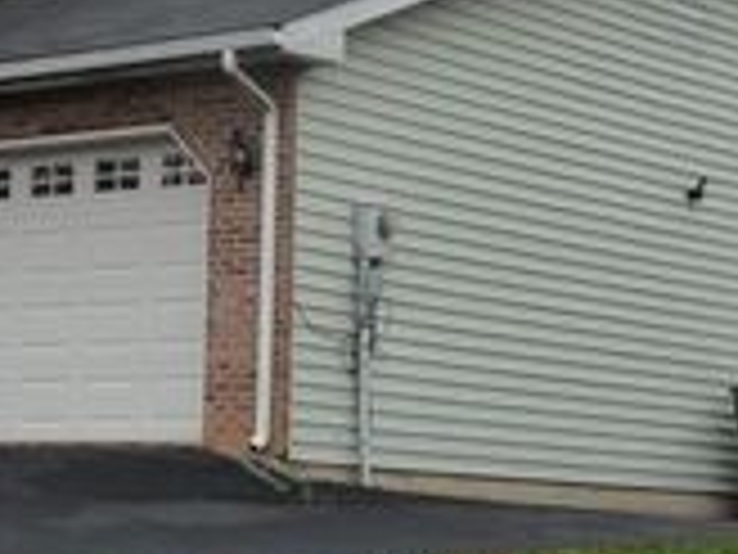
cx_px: 140
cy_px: 169
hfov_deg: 15.0
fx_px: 2793
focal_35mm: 131
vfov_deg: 11.3
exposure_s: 1/200
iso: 160
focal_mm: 7.1
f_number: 4
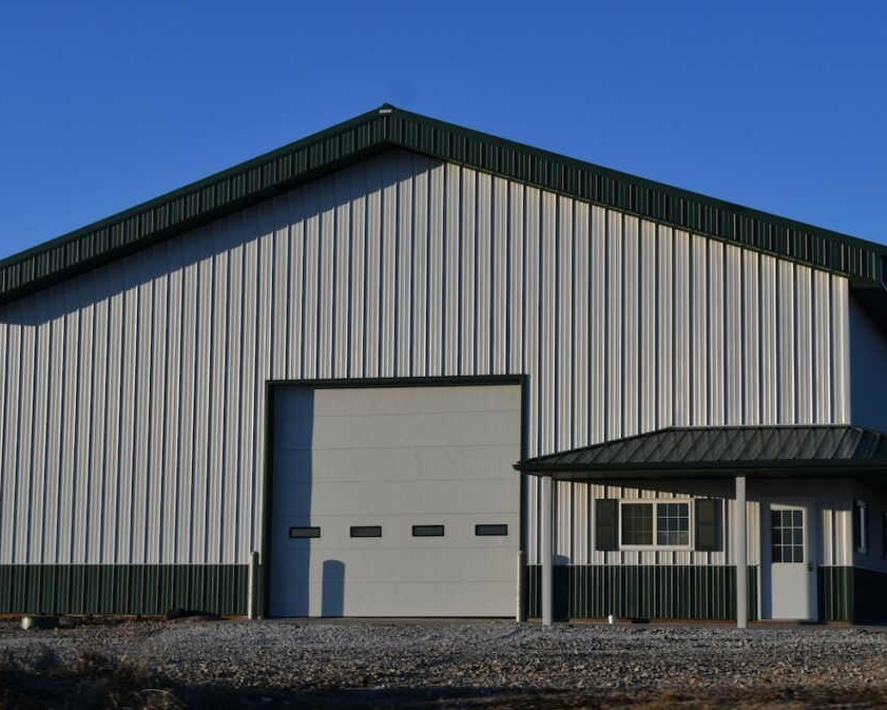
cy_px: 355
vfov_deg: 21.3
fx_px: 1890
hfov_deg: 26.4
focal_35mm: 72
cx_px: 518
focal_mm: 42
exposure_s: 1/800
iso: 100
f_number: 8
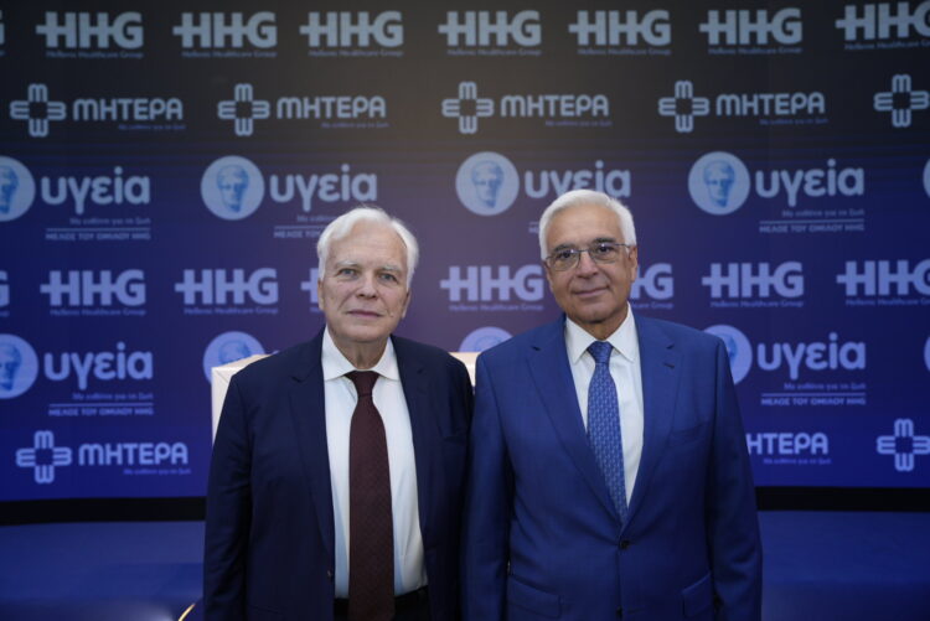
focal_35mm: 30
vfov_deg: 43.7
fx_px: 775
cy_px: 310
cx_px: 465
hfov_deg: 61.9
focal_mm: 30
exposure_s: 1/160
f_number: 2.8
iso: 640
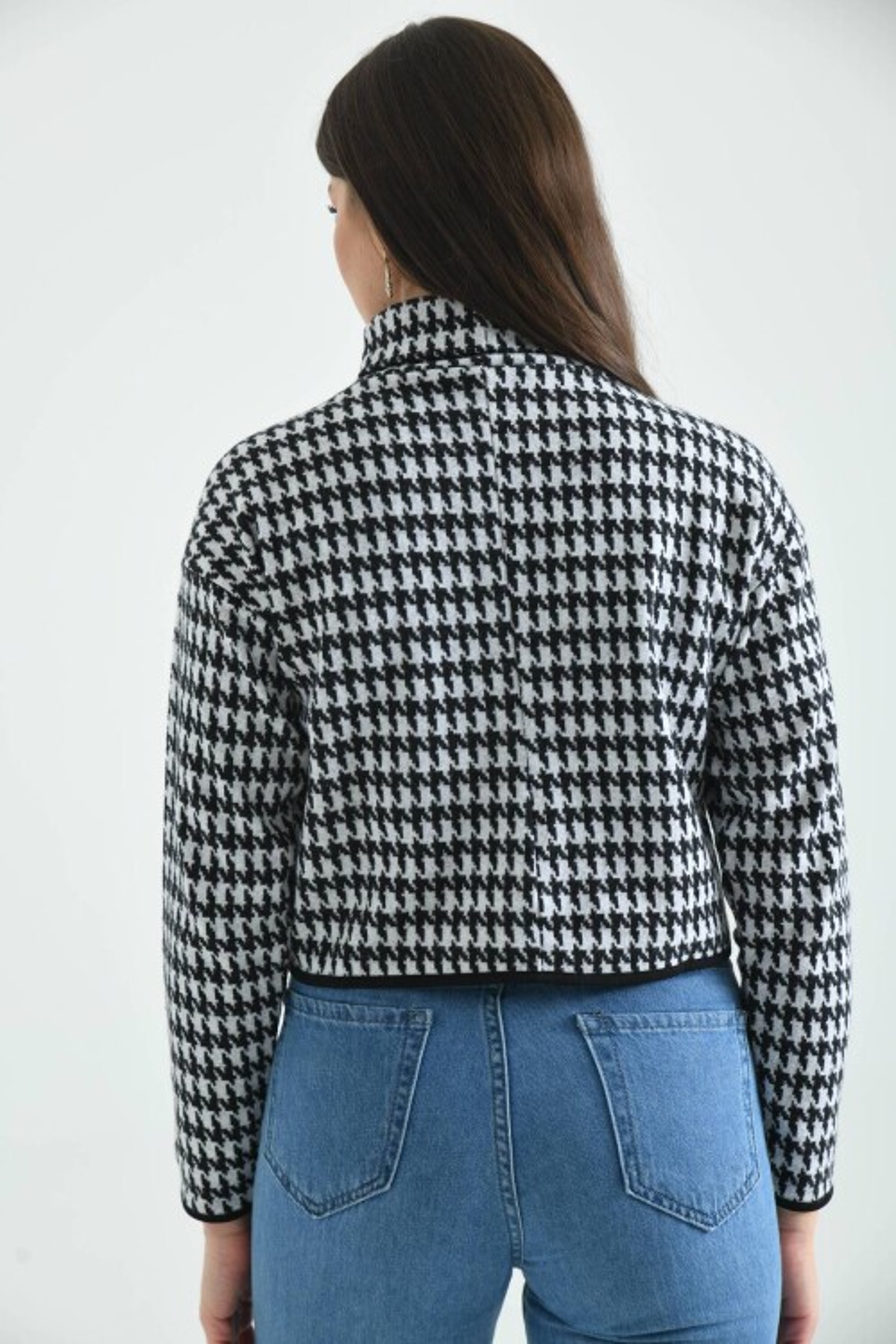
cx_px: 448
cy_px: 672
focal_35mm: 70
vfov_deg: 28.8
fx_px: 2613
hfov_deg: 19.5
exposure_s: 1/125
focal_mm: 70
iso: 100
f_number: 6.3
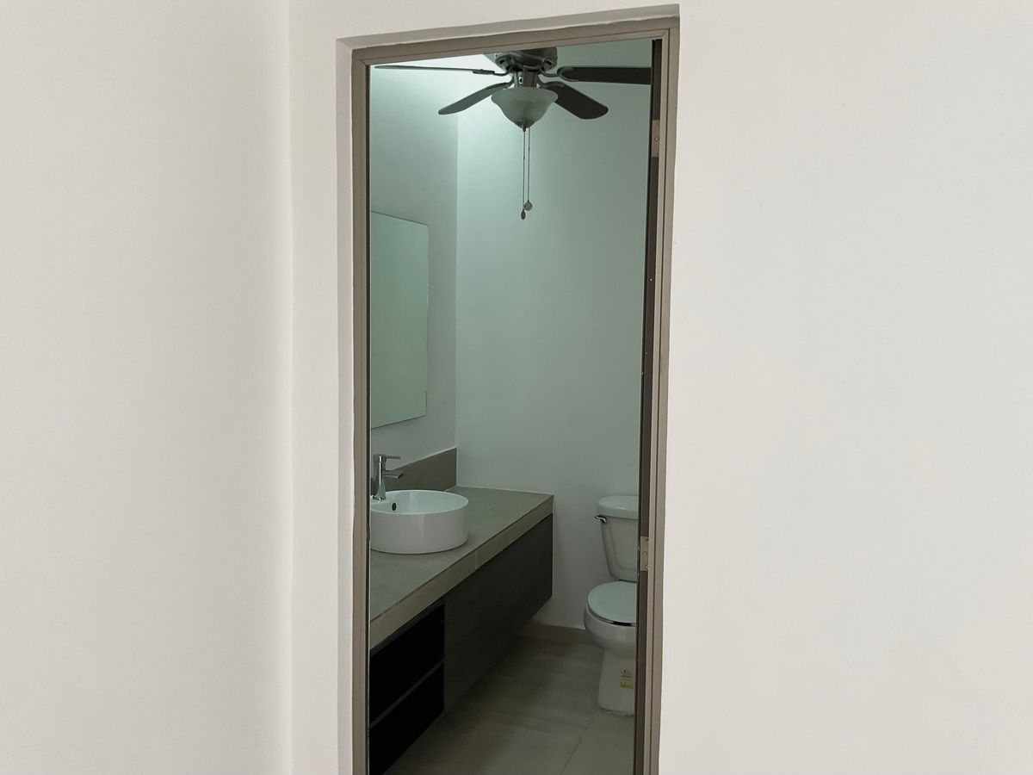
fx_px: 865
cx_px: 516
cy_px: 388
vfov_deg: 48.2
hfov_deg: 61.7
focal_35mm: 29
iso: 64
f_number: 1.8
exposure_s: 1/60
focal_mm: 3
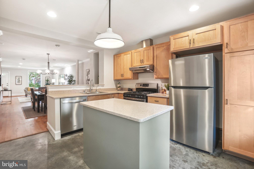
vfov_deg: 77.3
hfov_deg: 100.4
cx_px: 127
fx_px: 106
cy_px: 84
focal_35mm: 15
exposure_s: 1/4
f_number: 7.1
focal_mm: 10
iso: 100
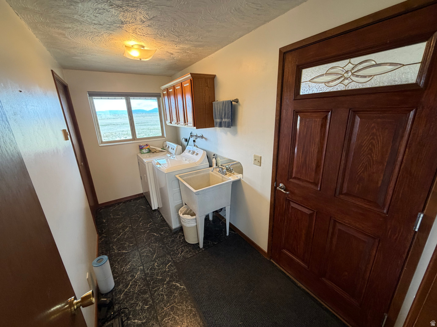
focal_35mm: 14
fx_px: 177
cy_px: 164
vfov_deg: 85.7
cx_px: 218
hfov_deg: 102.1
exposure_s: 1/60
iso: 250
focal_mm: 2.22
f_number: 2.2
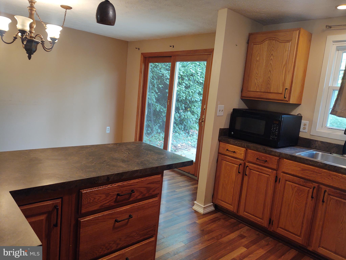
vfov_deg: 51.4
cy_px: 130
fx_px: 270
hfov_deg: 65.3
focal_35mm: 27
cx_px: 173
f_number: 1.7
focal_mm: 4.75
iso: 118
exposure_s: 1/50
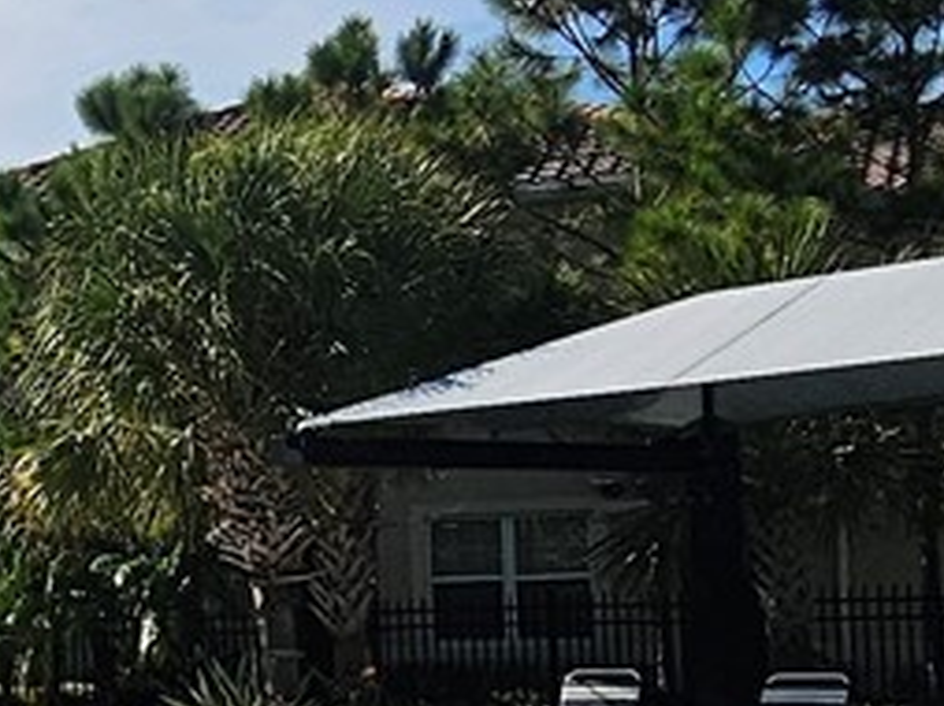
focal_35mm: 82
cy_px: 539
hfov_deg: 19.3
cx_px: -643
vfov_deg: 17.8
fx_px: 2234
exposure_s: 1/4493
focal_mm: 2.2
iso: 50
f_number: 2.2
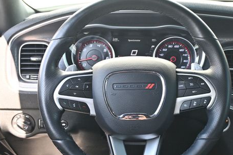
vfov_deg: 24.1
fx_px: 363
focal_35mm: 56
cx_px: 135
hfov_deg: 35.6
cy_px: 90
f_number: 4.5
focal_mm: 26.5
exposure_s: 1/125
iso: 1000
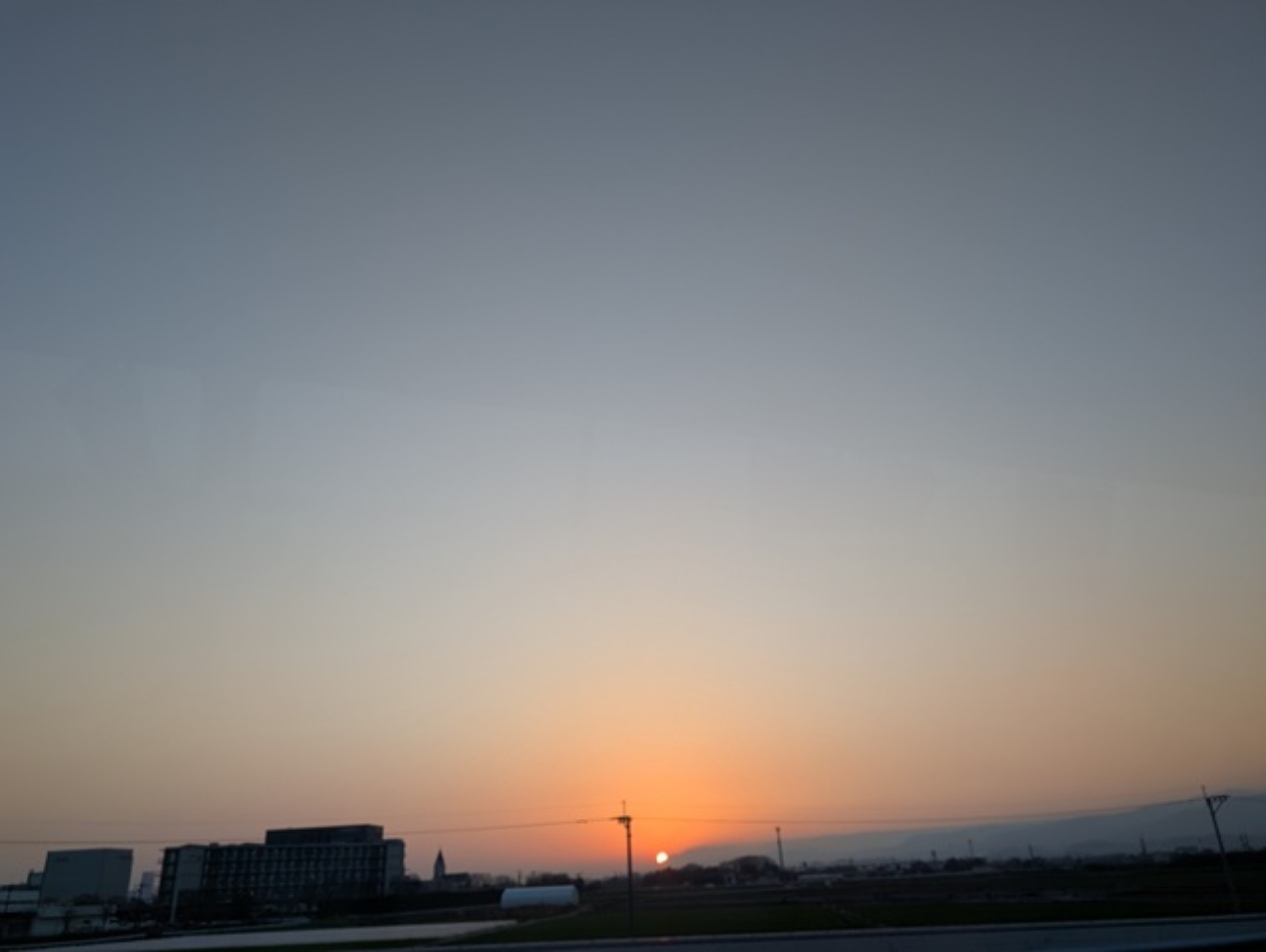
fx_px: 878
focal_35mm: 24
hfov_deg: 71.6
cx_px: 633
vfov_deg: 56.9
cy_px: 476
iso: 18
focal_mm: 6.9
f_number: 1.68
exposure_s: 1/200
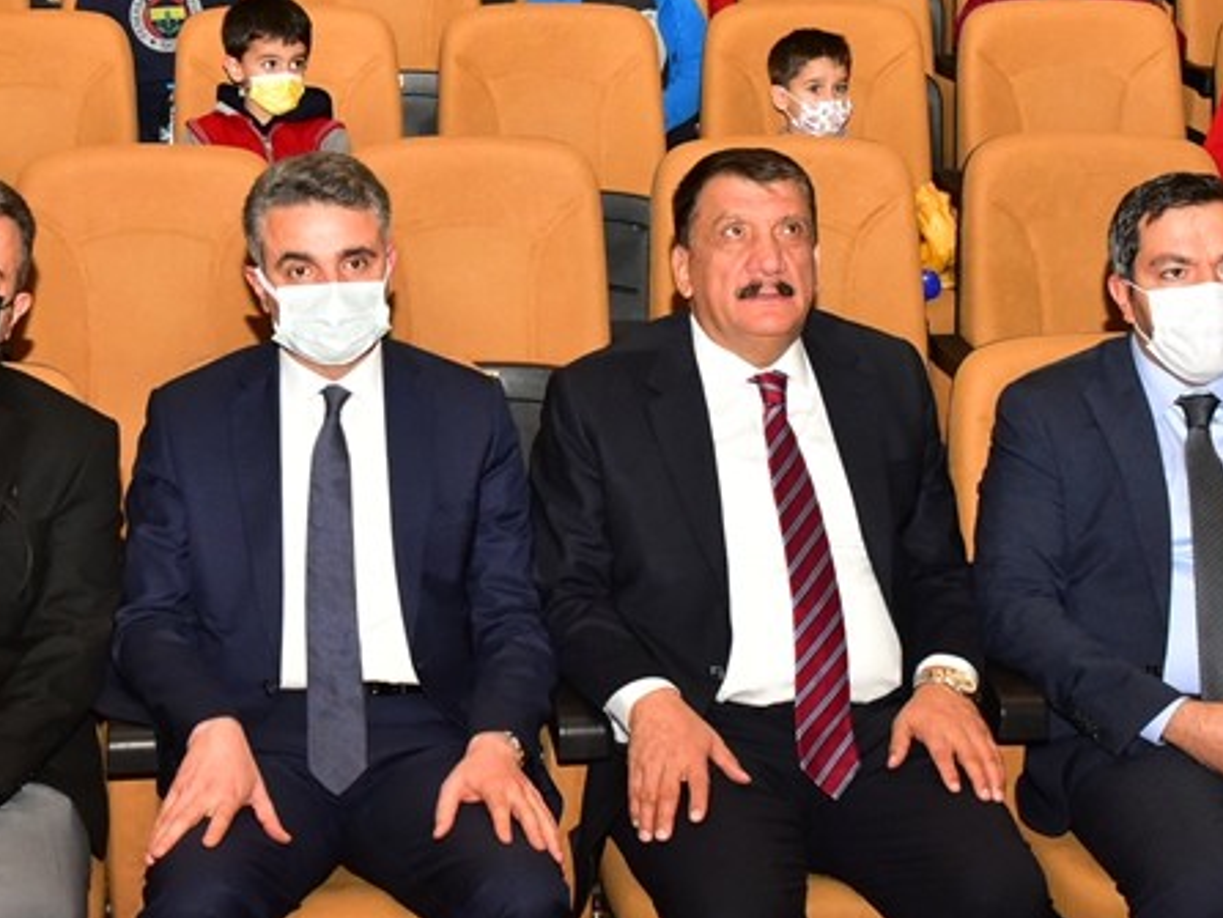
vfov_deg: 19.6
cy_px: 297
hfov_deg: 25.8
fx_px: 2651
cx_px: 373
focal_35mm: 75
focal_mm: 34
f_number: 10
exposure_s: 1/60
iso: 3200
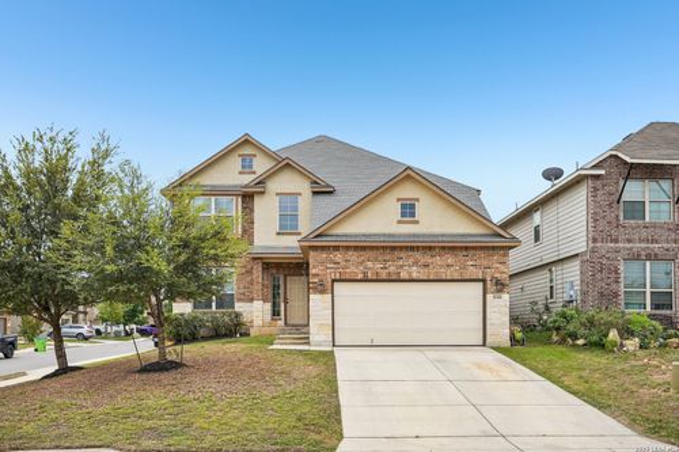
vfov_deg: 41.1
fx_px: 603
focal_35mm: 32
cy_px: 226
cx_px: 340
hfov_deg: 58.7
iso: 100
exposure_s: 1/125
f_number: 8
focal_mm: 32
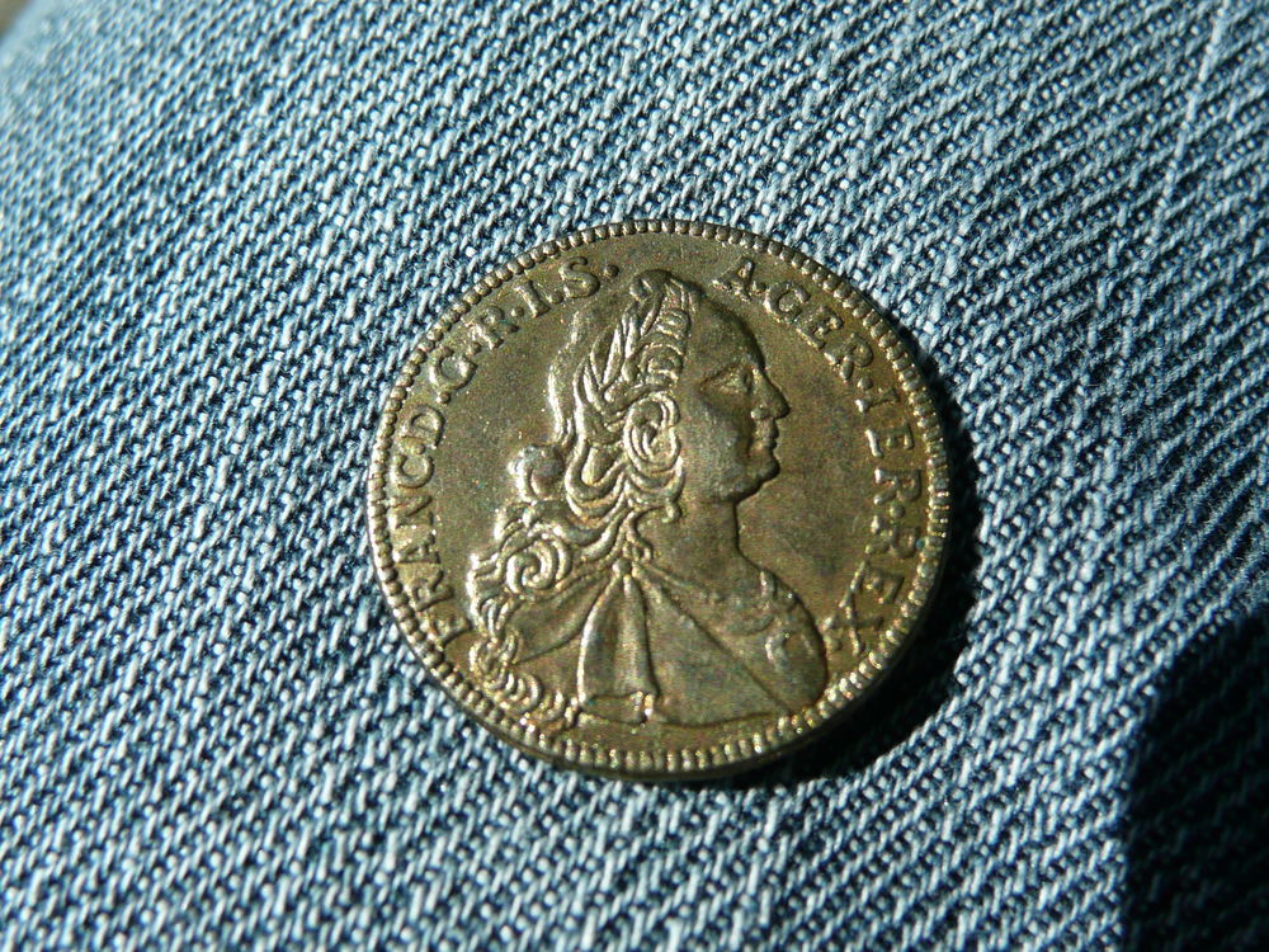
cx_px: 634
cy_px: 476
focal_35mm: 38
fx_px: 1393
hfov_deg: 49.0
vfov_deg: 37.7
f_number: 3.5
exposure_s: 1/800
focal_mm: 5.2
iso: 100
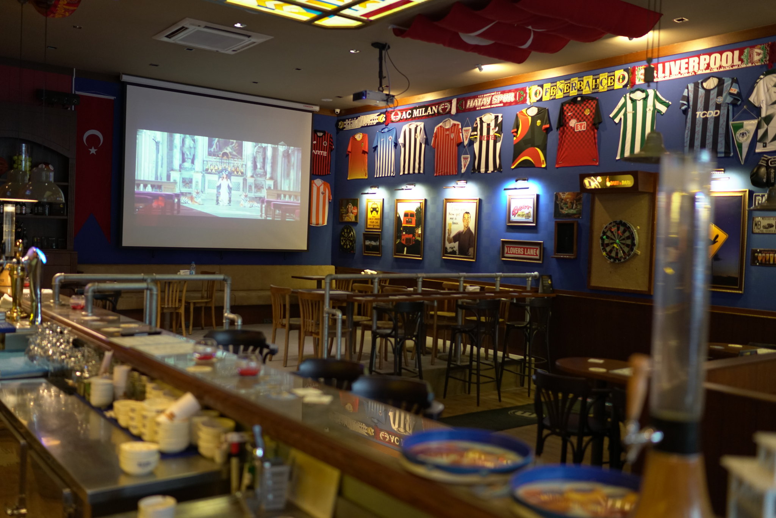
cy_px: 259
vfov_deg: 37.9
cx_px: 388
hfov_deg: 54.4
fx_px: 754
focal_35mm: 35
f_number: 1.6
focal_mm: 35
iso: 1250
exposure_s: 1/100
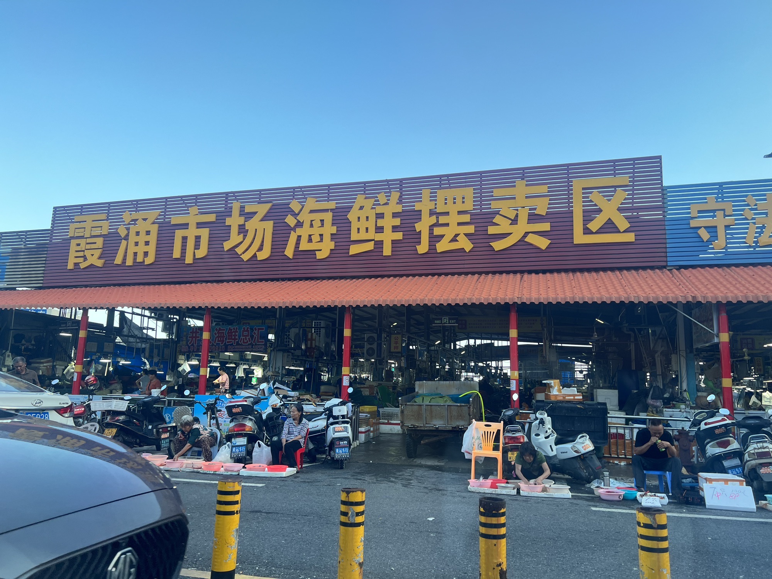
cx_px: 386
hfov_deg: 67.3
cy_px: 290
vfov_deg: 53.1
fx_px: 580
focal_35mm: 26
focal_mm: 5.7
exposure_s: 1/121
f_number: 1.5
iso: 32
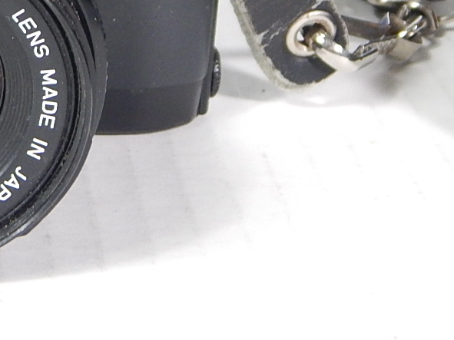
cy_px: -61
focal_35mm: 130
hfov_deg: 14.5
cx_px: -154
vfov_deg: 11.2
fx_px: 1705
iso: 400
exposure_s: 1/20
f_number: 3.7
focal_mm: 8.6
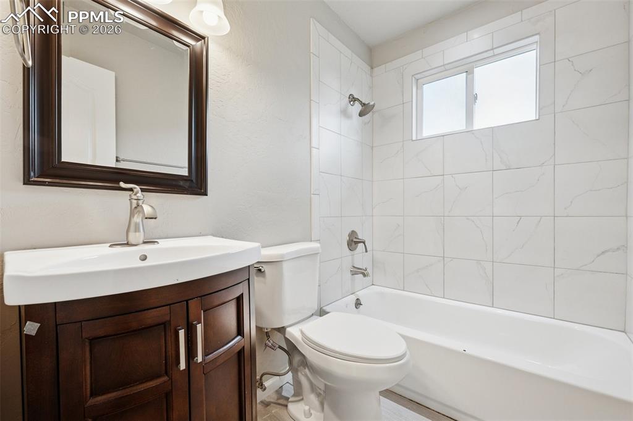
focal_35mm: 15
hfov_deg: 100.4
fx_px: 264
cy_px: 210
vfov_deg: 77.3
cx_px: 316
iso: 800
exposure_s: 1/15
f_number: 11
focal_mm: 15
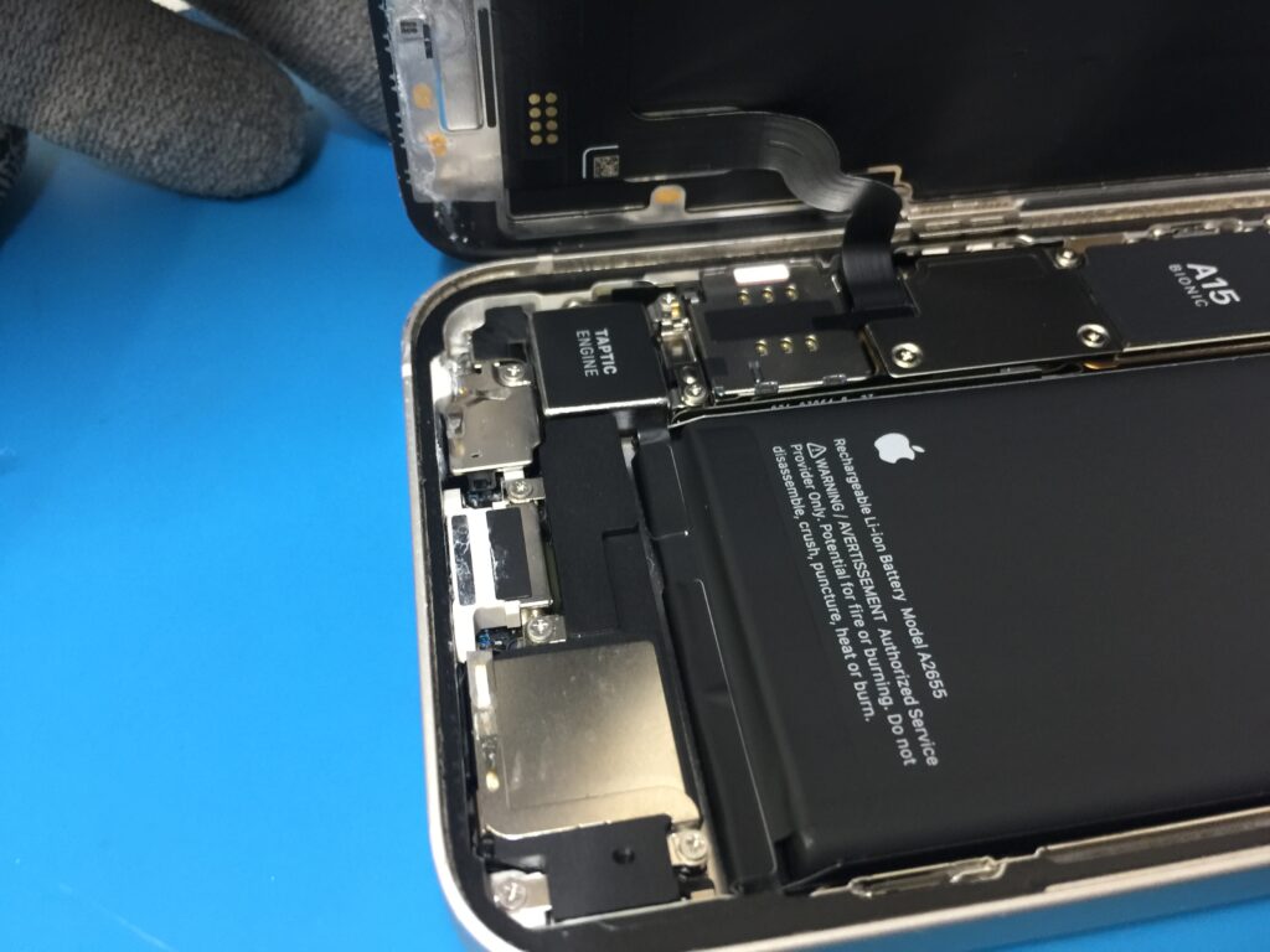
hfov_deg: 61.7
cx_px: 635
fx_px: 1064
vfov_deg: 48.2
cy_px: 476
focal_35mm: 29
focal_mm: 4.15
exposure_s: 1/15
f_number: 2.2
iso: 100
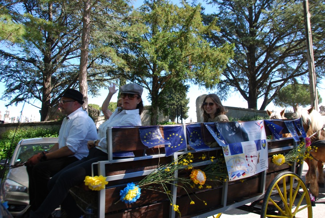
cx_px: 162
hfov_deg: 61.8
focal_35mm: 30
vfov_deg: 43.8
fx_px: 271
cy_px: 109
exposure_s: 1/125
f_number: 5.6
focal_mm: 20
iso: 100
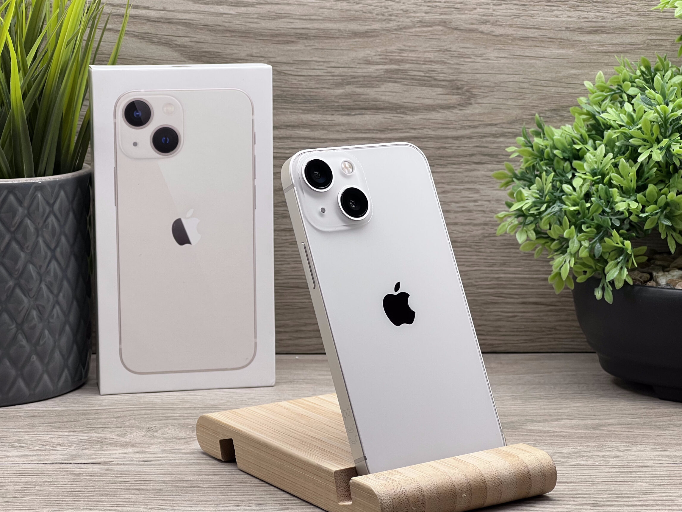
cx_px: 345
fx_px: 1694
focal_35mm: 86
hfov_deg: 22.8
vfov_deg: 17.2
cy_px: 262
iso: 64
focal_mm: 9
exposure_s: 1/100
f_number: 2.8
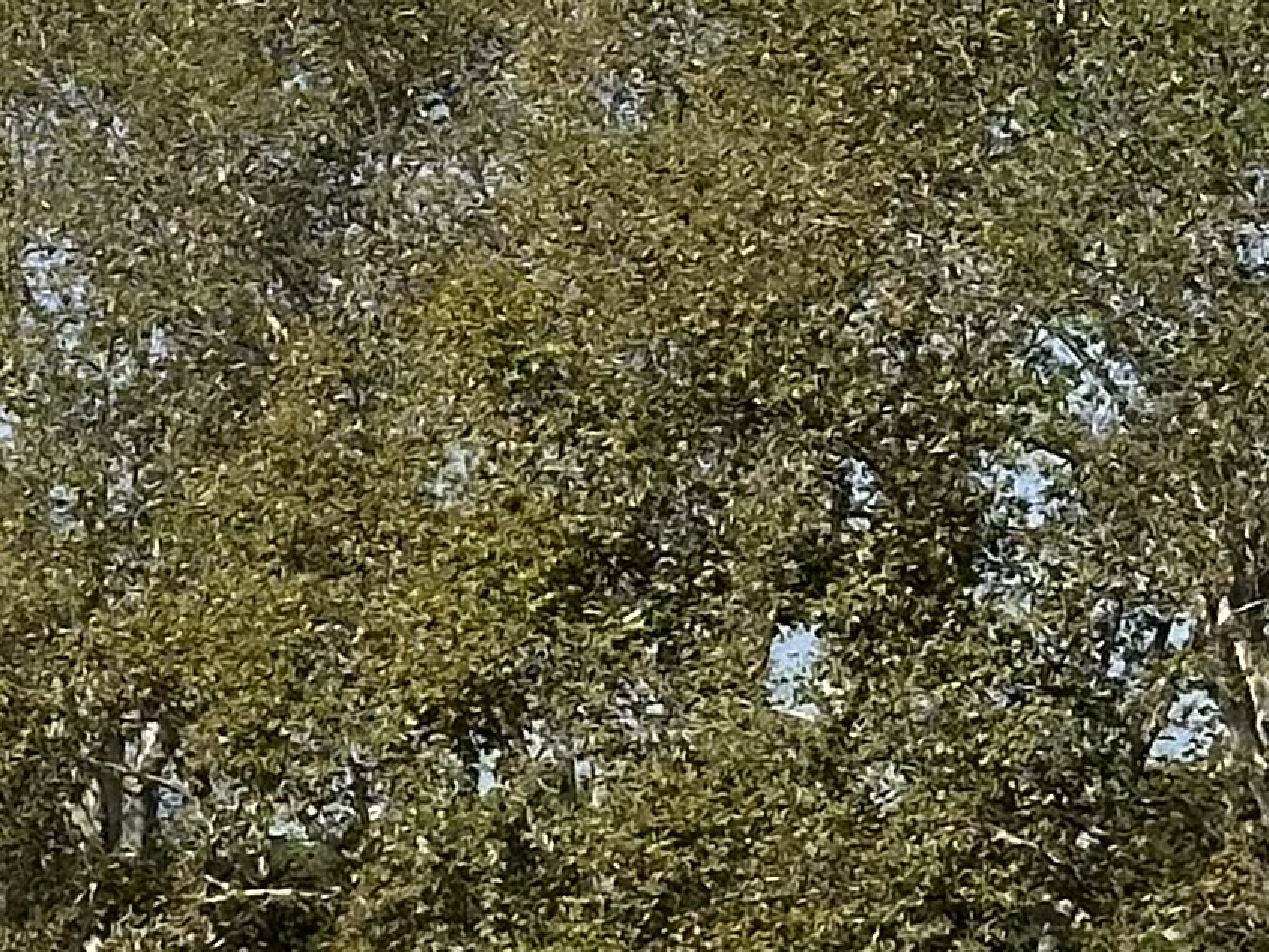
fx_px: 8396
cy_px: 722
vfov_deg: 6.5
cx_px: -1705
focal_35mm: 229
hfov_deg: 8.0
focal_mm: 6.86
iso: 64
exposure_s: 1/5263
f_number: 1.78
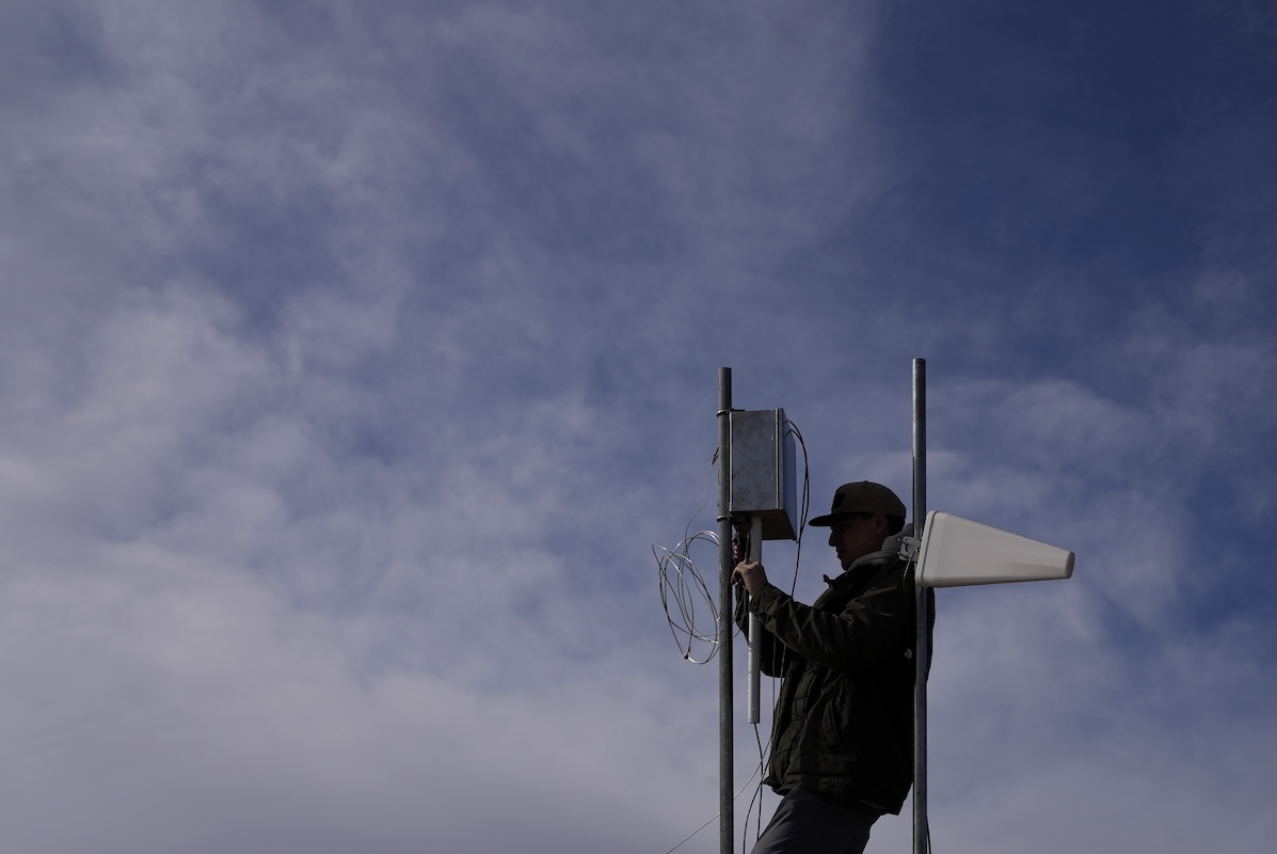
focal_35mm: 59
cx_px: 638
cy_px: 427
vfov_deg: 23.0
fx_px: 2094
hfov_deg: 33.9
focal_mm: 59
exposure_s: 1/1000
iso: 80
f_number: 7.1
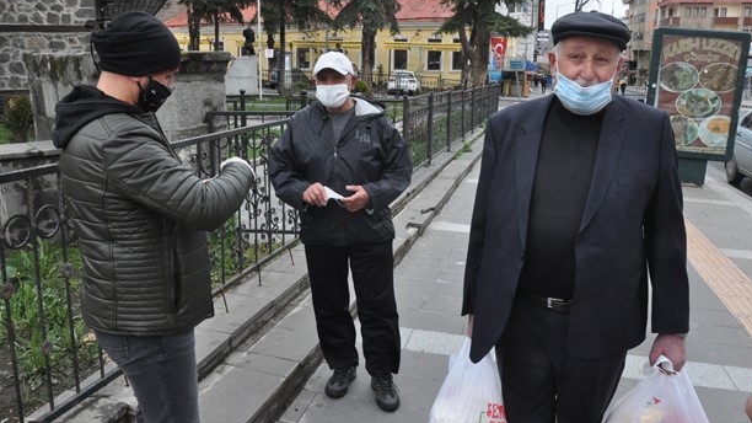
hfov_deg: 64.3
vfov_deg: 38.8
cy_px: 180
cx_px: 380
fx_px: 598
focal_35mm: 30
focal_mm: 18
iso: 1000
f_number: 13
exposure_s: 1/160
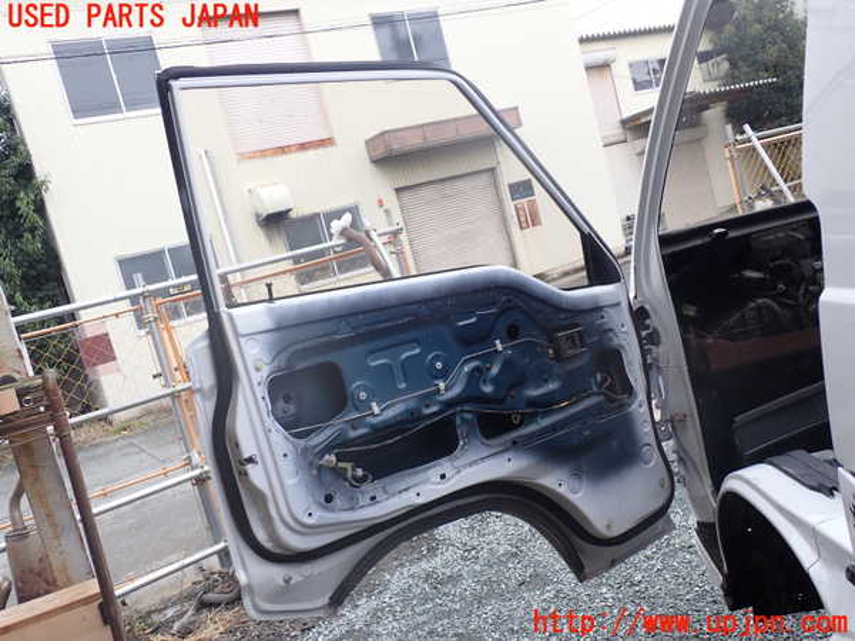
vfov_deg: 46.8
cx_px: 428
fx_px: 741
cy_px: 320
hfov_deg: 60.0
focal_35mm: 30
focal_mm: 5.4
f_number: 3.2
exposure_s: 1/100
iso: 100
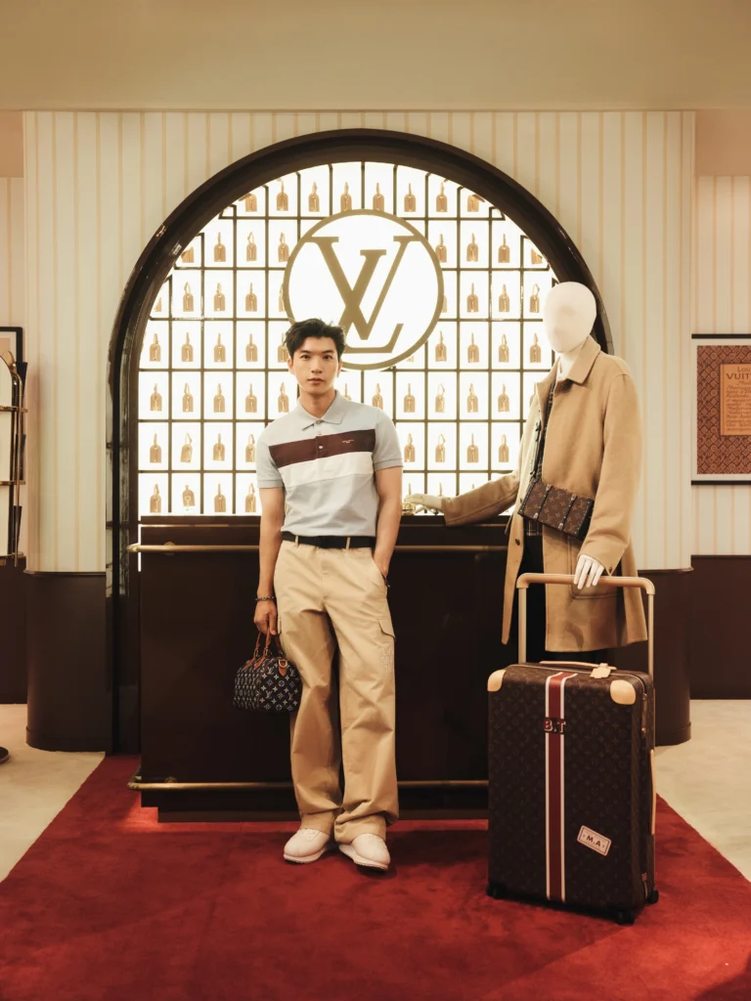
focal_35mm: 39
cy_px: 500
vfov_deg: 47.9
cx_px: 376
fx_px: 1128
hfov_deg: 36.8
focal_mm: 48.8
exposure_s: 1/125
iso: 1250
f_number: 4
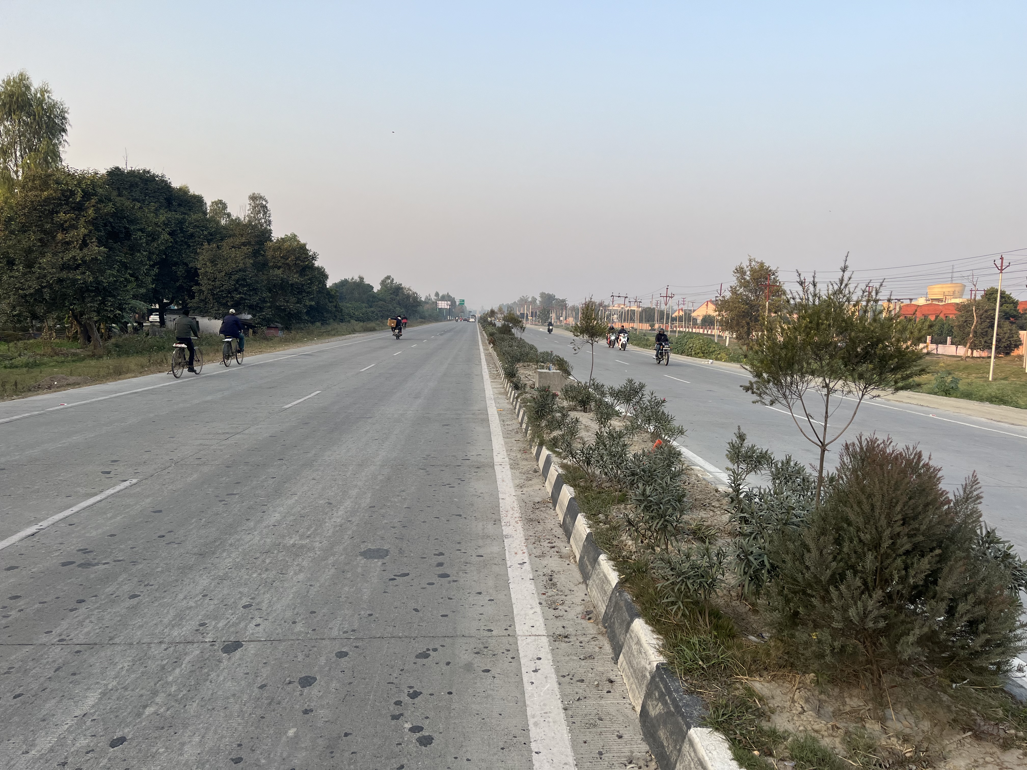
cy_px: 385
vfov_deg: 53.1
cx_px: 514
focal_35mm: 26
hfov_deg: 67.3
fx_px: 771
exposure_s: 1/563
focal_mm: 5.1
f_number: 1.6
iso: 50
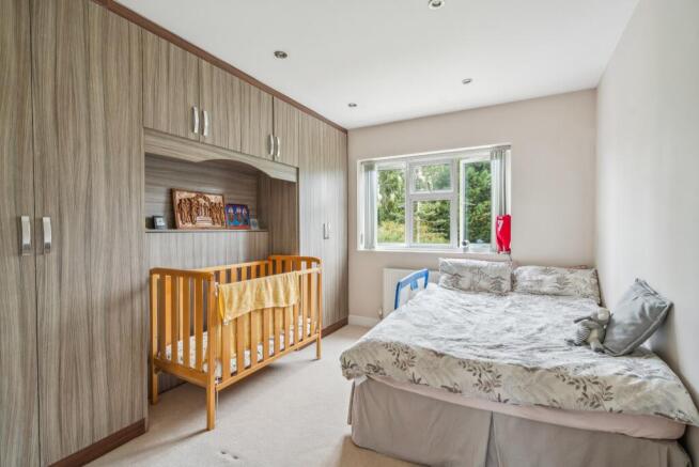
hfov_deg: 96.7
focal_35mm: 16
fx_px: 311
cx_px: 350
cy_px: 234
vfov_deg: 73.8
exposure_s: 1/8
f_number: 6.3
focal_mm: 16
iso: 640
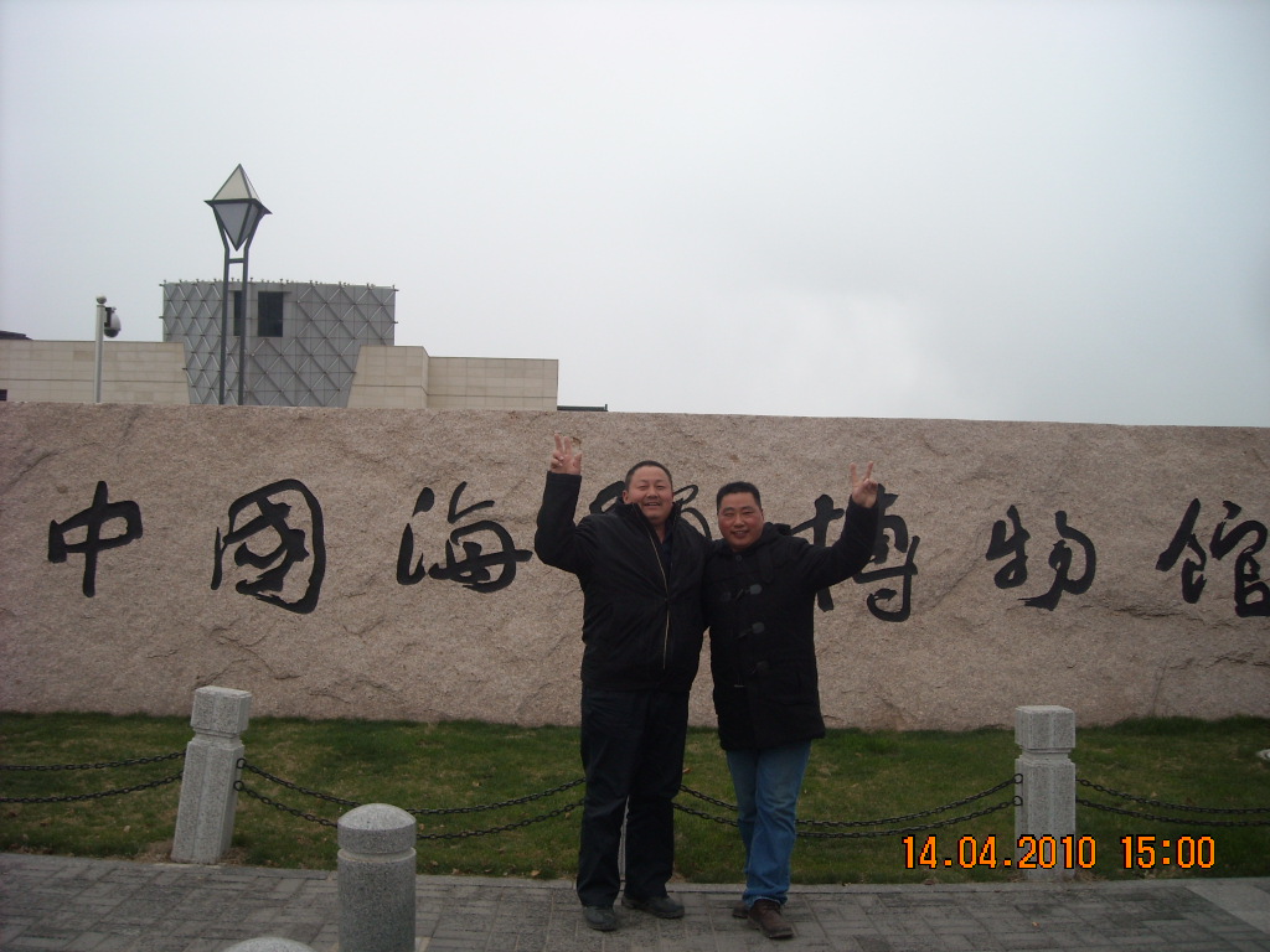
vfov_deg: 40.7
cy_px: 476
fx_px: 1284
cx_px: 635
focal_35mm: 35
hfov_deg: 52.6
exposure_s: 1/129
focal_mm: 5.7
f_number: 5.6
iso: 64
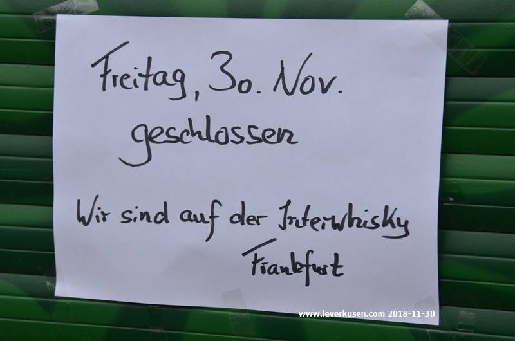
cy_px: 170
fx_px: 1542
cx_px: 258
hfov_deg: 19.0
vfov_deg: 12.6
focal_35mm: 108
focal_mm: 72
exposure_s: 1/125
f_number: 5.6
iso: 200
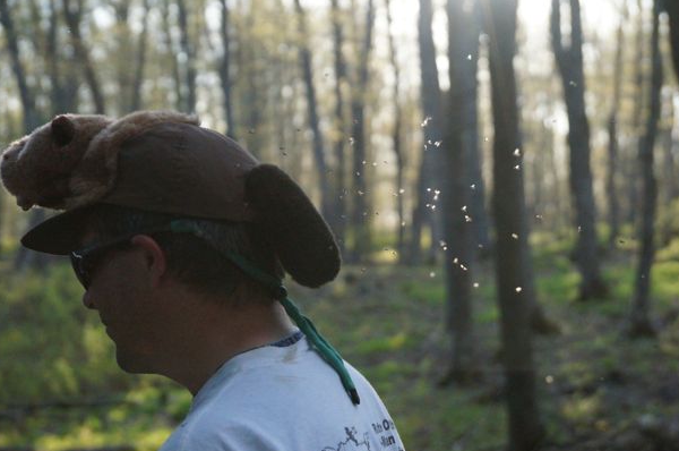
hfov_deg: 21.3
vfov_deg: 14.2
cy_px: 219
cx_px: 352
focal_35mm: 96
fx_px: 1808
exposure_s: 1/2000
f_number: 5.6
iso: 3200
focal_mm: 60
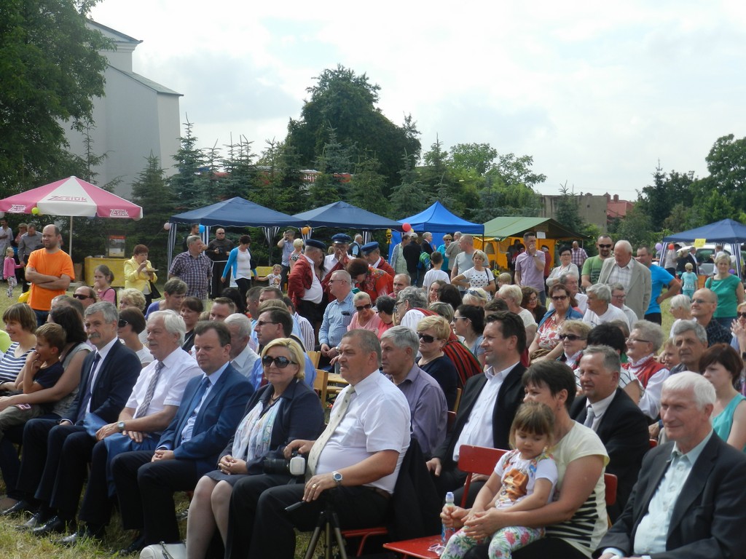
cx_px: 373
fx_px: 1465
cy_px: 280
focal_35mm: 68
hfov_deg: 28.6
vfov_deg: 21.6
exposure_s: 1/800
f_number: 4.7
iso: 160
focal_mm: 12.1
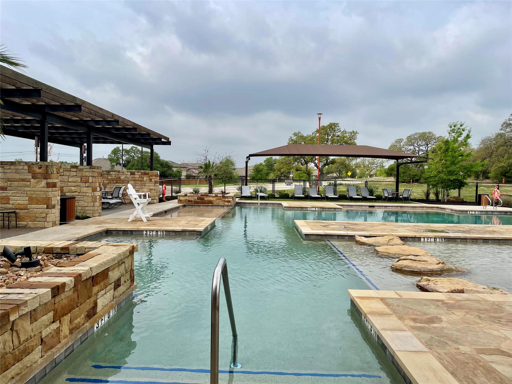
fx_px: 385
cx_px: 256
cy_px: 192
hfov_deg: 67.3
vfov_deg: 53.1
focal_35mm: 26
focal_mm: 4.2
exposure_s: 1/4831
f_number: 1.6
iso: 32
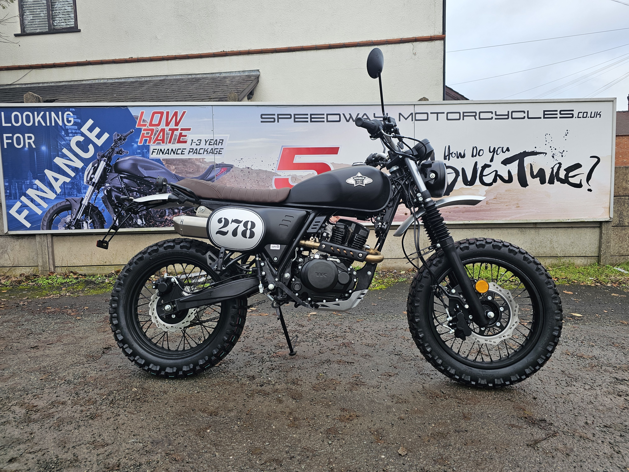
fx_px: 418
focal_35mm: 23
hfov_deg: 73.9
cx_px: 314
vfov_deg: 58.9
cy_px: 236
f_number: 1.7
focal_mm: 6.3
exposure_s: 1/100
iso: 20
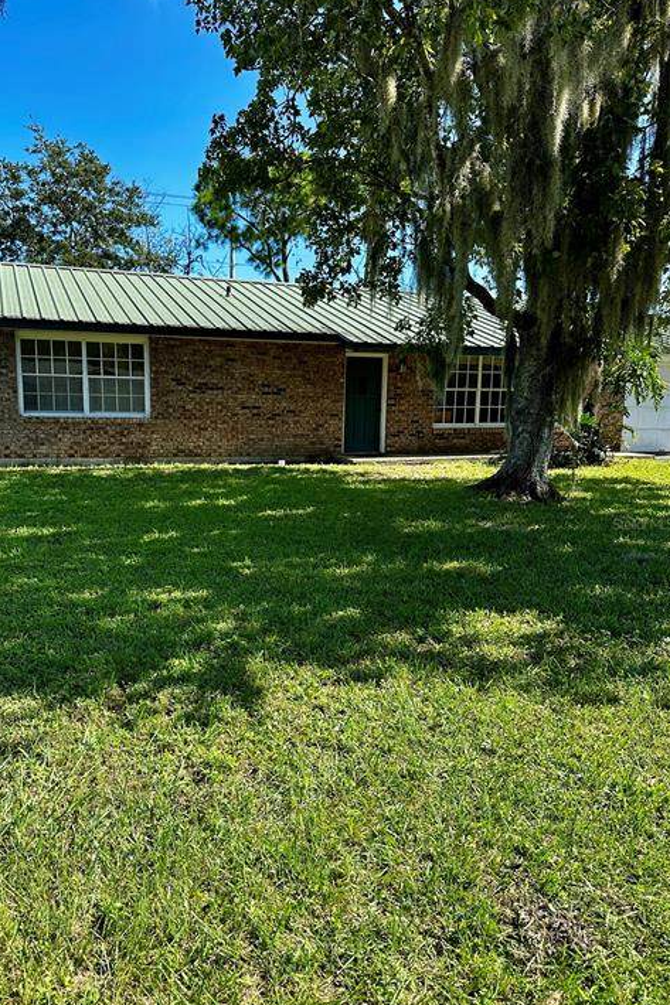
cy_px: 524
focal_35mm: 27
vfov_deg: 67.4
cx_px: 269
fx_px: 754
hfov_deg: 47.6
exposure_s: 1/1812
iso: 80
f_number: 1.78
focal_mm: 6.86
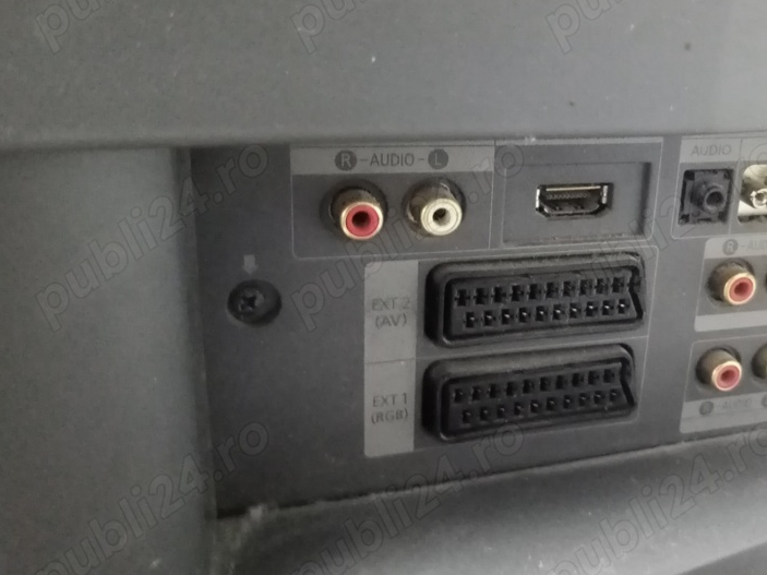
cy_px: 250
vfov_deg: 38.6
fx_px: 820
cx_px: 534
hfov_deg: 49.0
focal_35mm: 37
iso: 1167
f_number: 1.8
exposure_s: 1/20
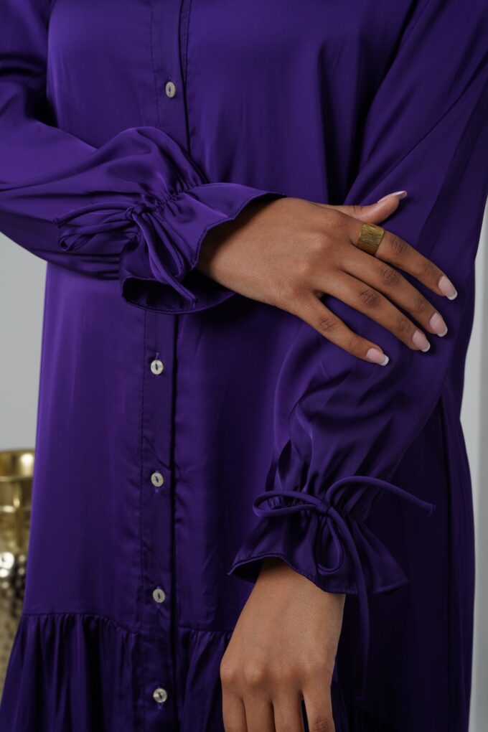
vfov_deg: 28.8
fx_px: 1423
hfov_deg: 19.5
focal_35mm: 70
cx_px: 244
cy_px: 366
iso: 125
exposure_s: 1/125
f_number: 10
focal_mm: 70
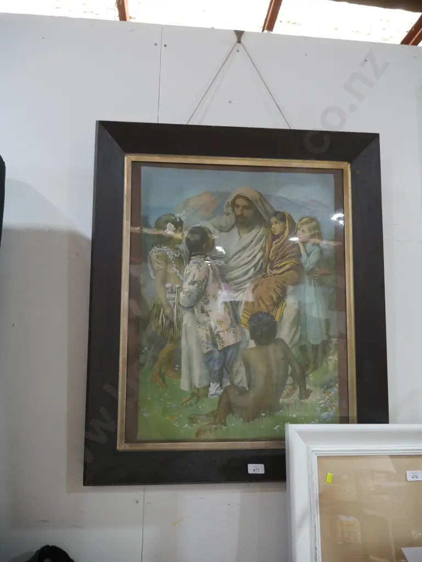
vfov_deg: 63.4
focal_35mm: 28
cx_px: 211
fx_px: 455
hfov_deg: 49.8
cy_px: 281
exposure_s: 1/60
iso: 800
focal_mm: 14
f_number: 3.5
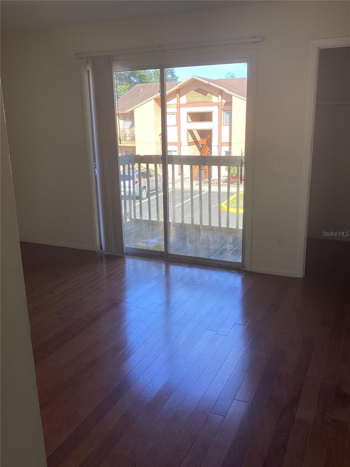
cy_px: 234
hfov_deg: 45.4
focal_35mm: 31
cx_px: 175
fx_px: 418
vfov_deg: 58.4
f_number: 2.4
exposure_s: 1/120
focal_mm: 3.3
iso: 25
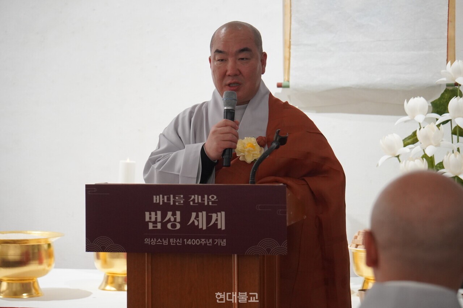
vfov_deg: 13.0
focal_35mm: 105
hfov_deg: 19.5
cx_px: 232
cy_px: 154
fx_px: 1350
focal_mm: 70
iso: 2000
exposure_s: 1/160
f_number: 4
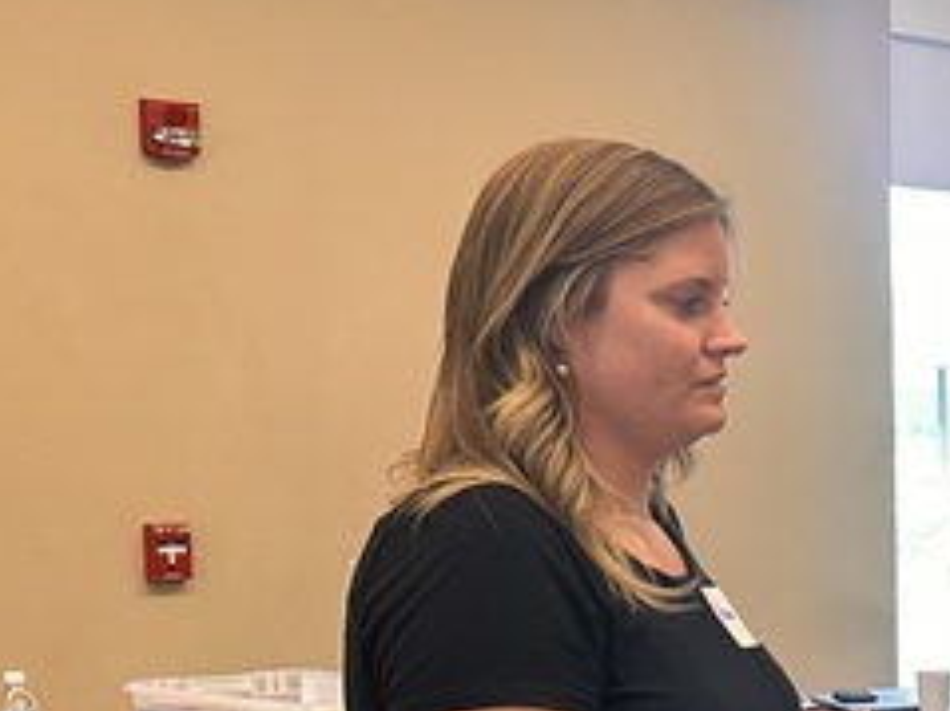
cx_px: 1801
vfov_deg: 14.0
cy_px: 782
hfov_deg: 15.8
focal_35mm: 103
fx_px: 2825
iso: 125
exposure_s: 1/120
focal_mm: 6.86
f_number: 1.78
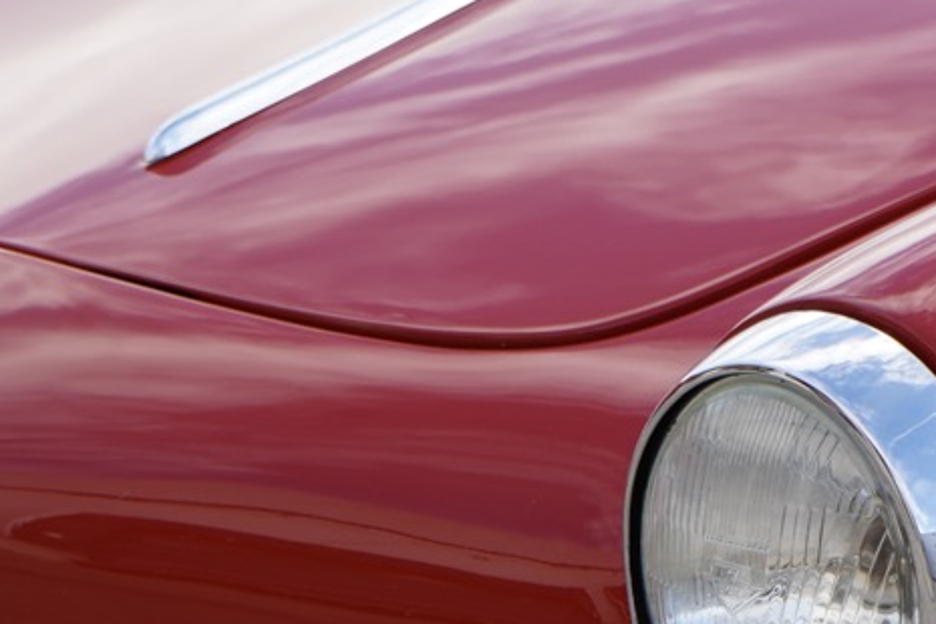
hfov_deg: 7.1
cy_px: 680
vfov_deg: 4.7
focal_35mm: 289
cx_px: 690
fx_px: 7513
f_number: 5.6
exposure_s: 1/160
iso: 200
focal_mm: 70
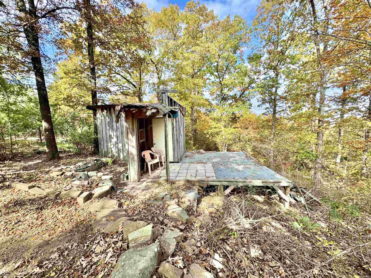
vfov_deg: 85.7
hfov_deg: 102.1
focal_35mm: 14
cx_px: 186
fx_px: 150
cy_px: 139
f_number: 2.2
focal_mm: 2.22
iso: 40
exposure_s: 1/328
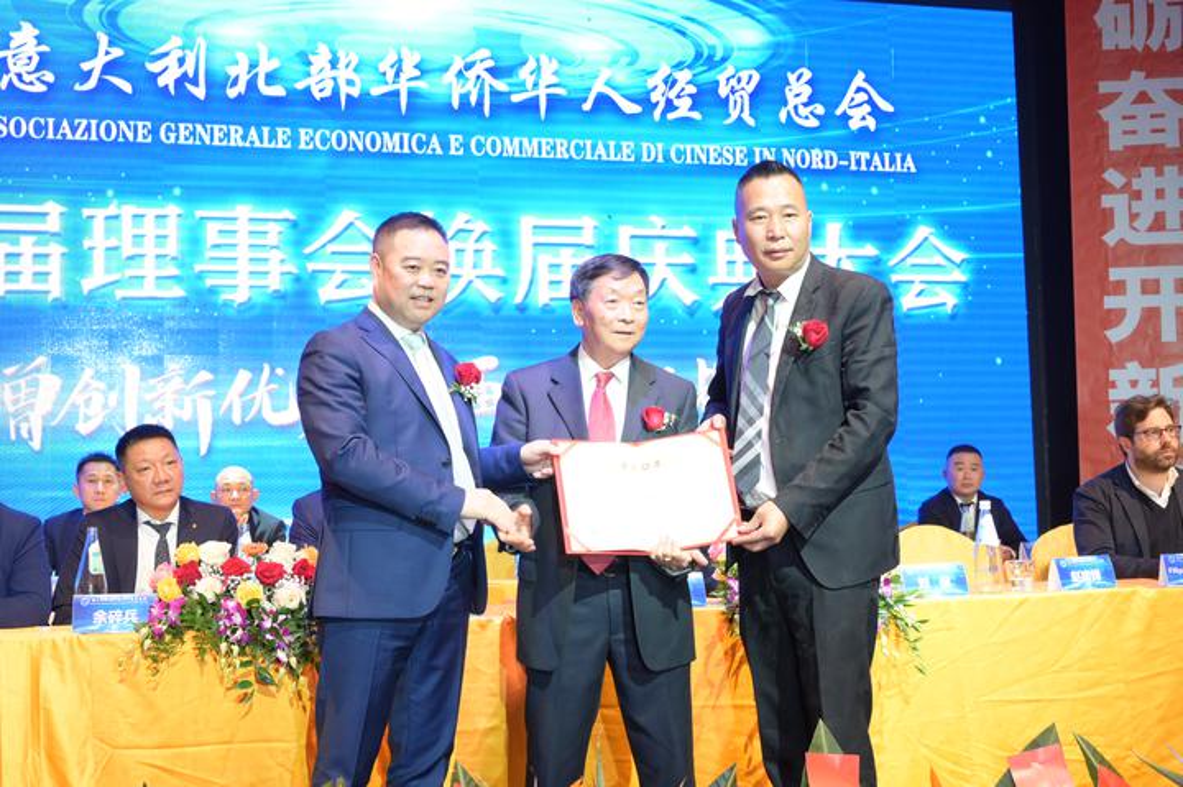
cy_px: 394
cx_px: 592
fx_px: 1576
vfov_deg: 28.0
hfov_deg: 41.1
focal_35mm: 48
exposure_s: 1/100
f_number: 8
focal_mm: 48
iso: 3200
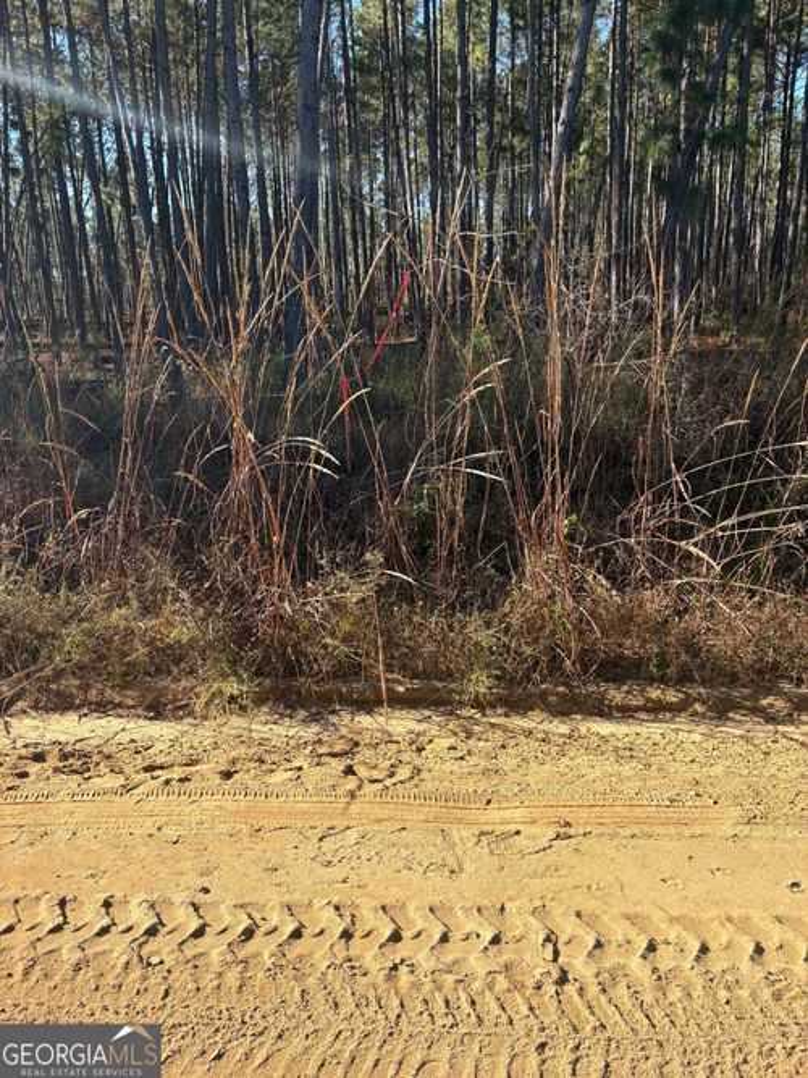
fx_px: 809
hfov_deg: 53.0
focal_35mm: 26
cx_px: 404
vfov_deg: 67.3
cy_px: 539
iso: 50
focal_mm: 5.96
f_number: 1.6
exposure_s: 1/1337
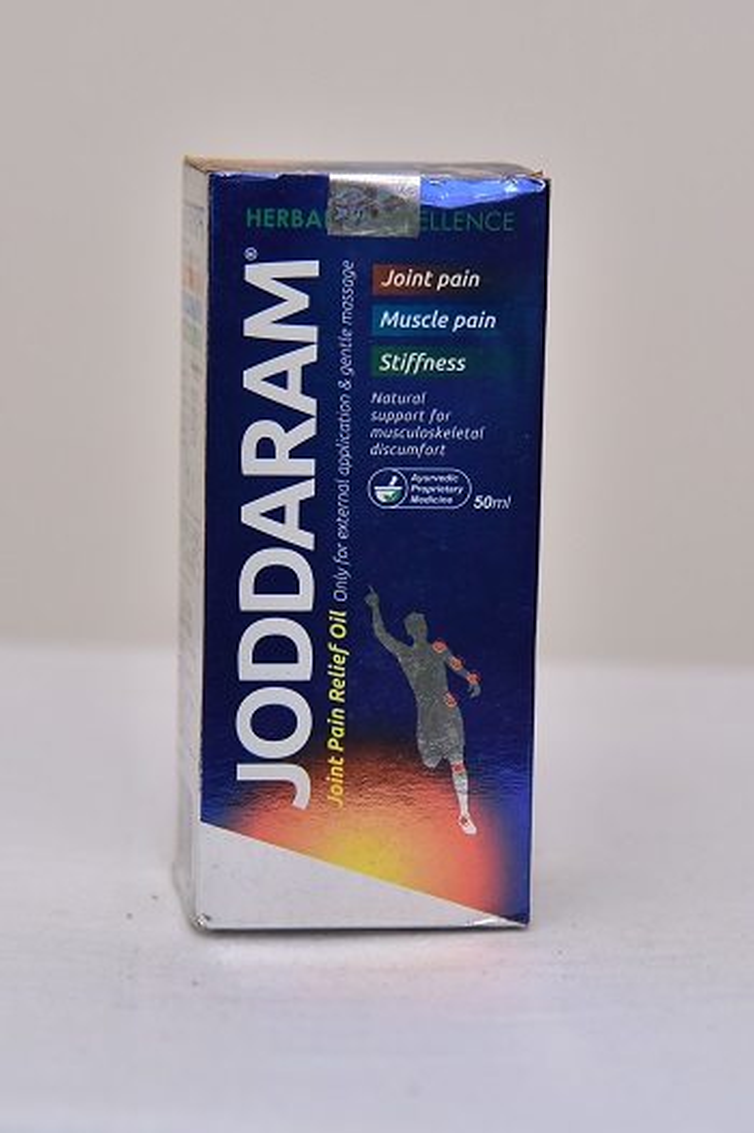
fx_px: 2988
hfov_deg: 14.4
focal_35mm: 95
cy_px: 566
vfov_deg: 21.5
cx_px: 377
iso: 1600
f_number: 5
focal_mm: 95
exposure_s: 1/200
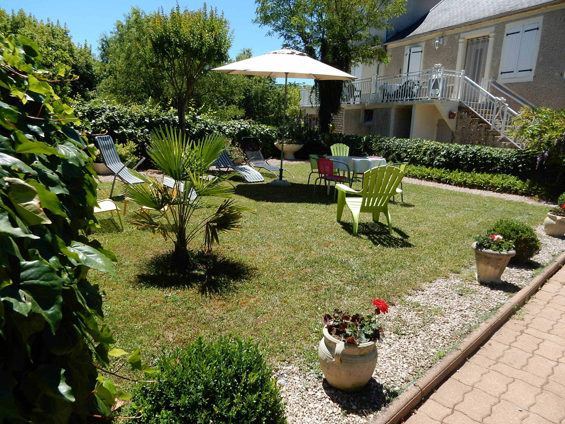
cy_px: 212
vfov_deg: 54.9
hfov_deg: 69.4
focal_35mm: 25
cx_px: 282
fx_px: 408
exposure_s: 1/800
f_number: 3.7
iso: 125
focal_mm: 4.5
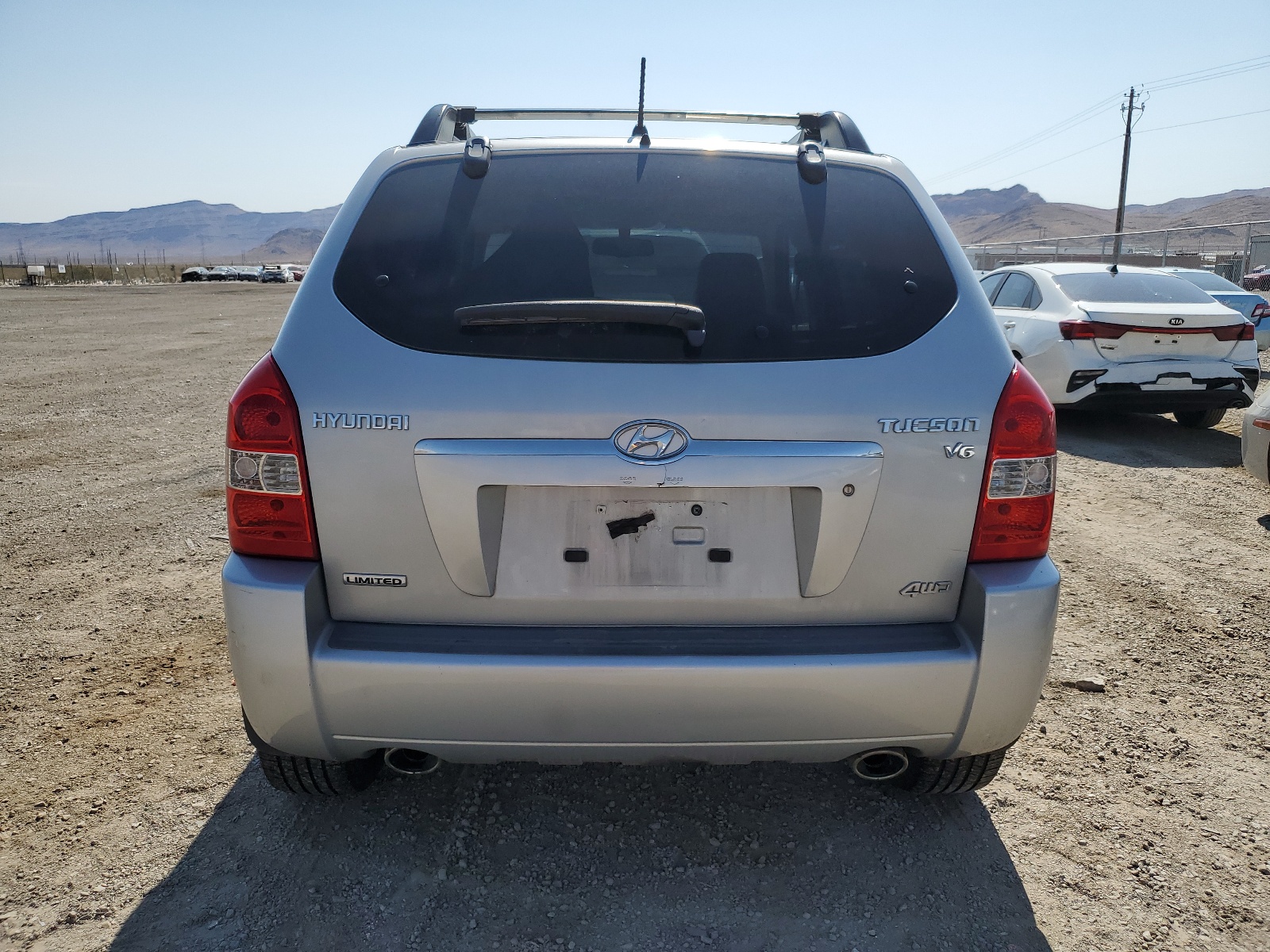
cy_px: 476
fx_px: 954
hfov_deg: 67.3
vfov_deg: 53.1
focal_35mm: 26
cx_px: 635
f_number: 1.5
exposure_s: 1/5000
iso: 50
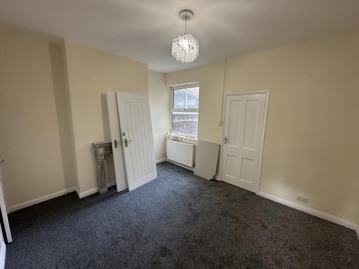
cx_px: 180
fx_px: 145
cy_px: 134
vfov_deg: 85.7
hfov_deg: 102.1
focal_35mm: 14
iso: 320
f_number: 2.2
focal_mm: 2.22
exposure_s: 1/100
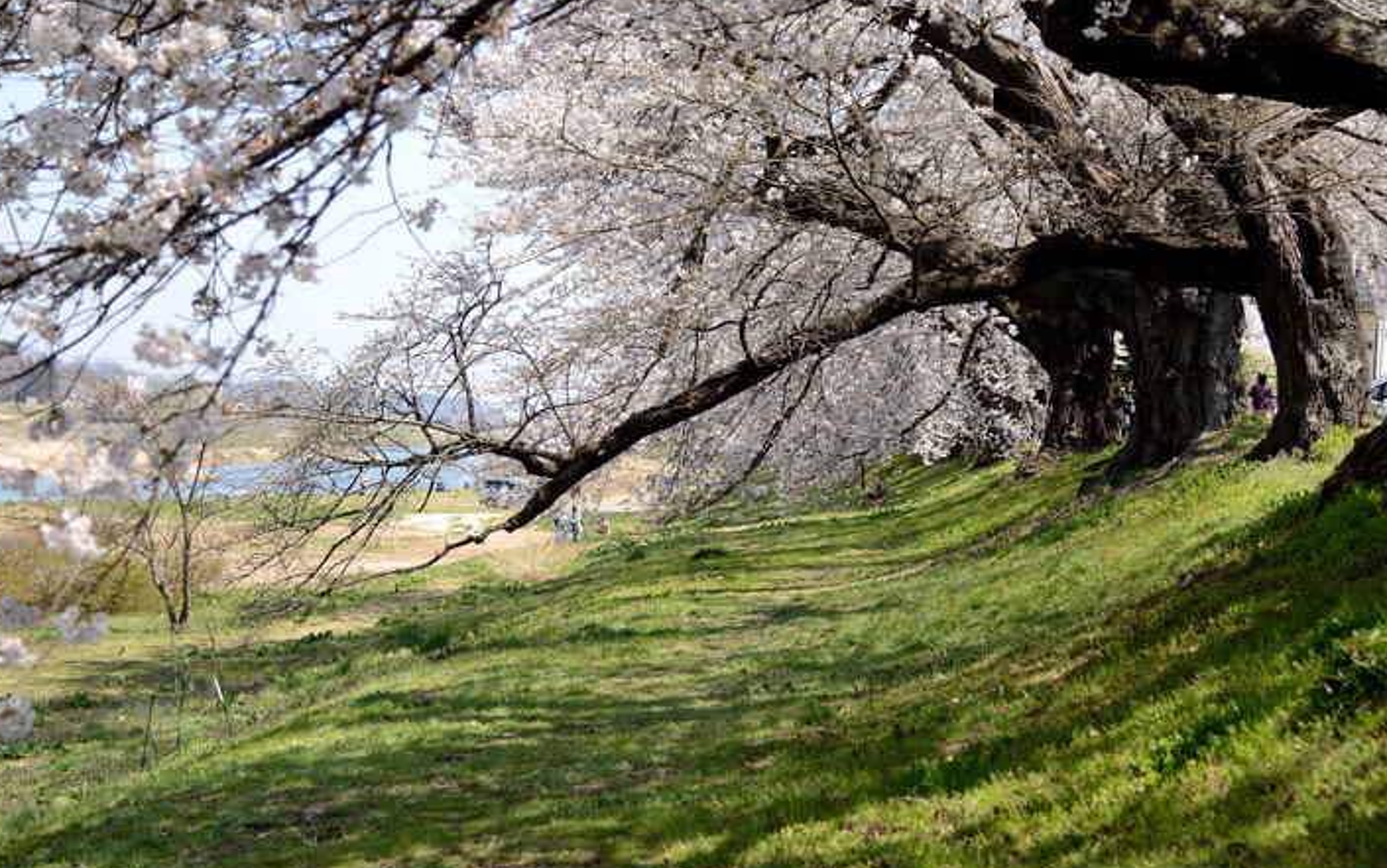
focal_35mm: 74
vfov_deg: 17.6
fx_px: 2798
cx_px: 883
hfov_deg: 27.7
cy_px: 308
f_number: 4
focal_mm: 50
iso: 100
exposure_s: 1/500
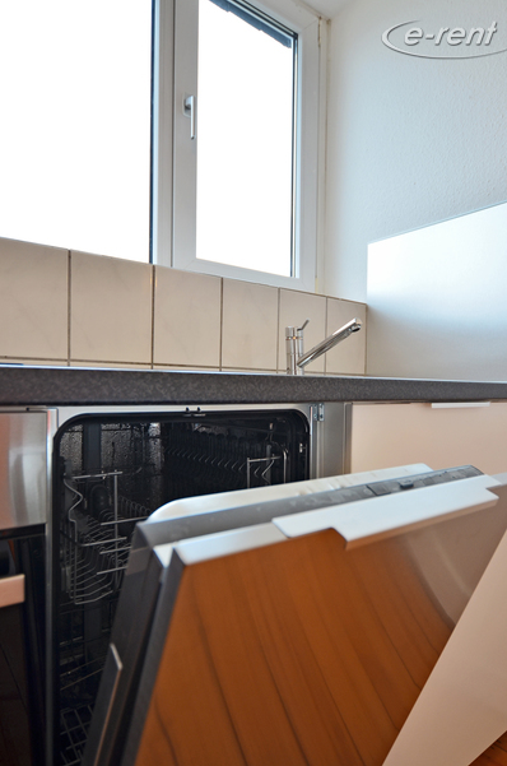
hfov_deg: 58.0
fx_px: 457
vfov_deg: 79.8
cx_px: 269
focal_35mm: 22
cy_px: 405
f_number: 3.5
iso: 250
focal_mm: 13
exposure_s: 1/50
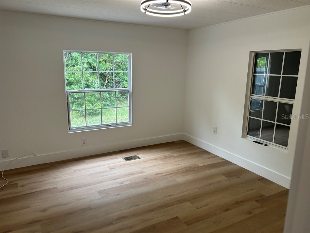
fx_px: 233
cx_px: 155
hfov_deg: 67.3
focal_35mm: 26
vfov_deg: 53.1
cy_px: 116
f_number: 1.5
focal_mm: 5.7
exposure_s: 1/120
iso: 64
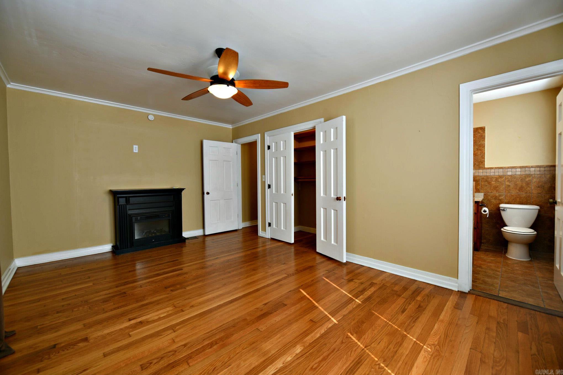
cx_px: 282
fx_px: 219
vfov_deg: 81.2
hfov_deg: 104.3
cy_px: 188
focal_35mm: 14
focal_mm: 14
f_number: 3.5
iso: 160
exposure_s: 1/50
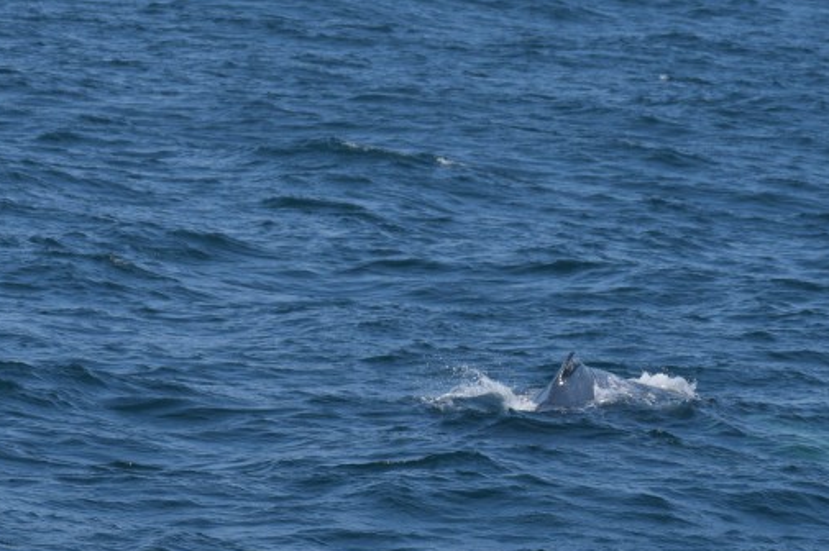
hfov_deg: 6.4
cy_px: 353
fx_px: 7387
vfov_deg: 4.3
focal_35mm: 321
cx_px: 261
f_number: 5.6
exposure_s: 1/1600
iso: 200
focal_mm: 100
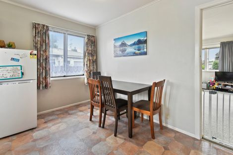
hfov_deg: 100.4
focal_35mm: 15
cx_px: 116
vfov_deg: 77.3
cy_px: 78
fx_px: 97
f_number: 10
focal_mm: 10
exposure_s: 1/6
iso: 500
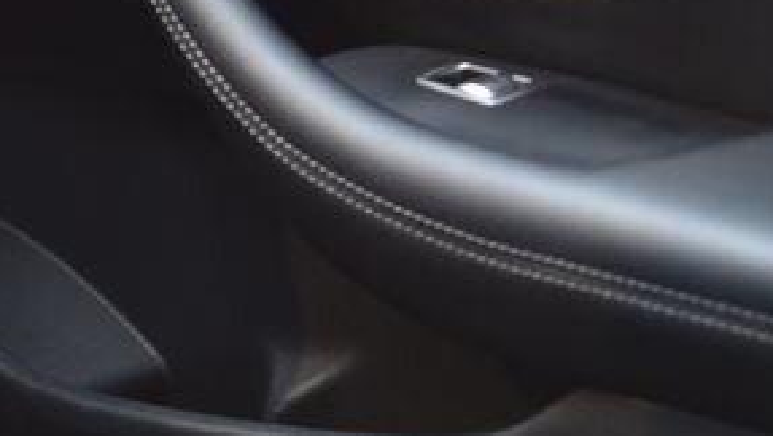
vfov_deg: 8.4
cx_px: -183
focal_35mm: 142
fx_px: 2913
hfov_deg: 14.6
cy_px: -218
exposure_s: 1/13
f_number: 4
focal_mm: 38
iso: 500
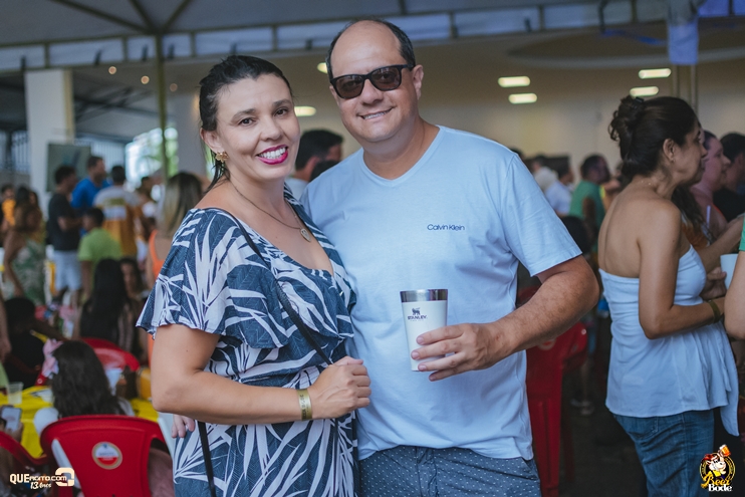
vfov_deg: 25.8
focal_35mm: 52
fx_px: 1087
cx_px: 372
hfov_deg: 37.8
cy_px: 248
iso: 2500
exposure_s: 1/2500
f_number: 2
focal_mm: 35
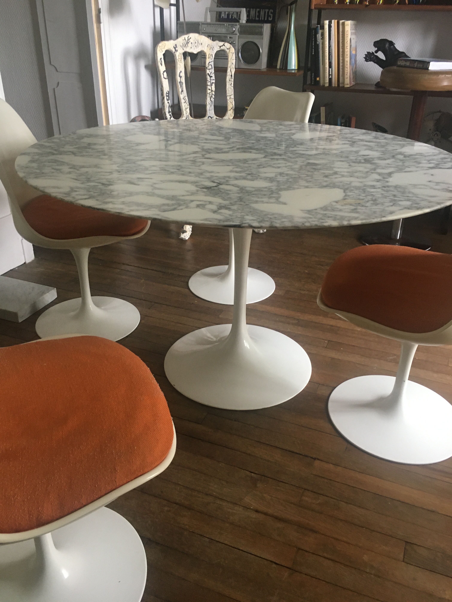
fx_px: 505
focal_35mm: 29
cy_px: 301
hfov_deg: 48.2
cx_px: 226
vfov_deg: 61.7
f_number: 2.2
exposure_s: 1/33
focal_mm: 4.15
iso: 160
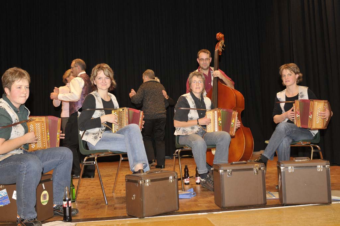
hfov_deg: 49.6
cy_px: 113
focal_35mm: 39
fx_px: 368
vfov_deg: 34.1
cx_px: 170
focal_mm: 26
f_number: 5
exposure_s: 1/60
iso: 720
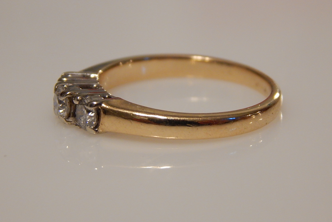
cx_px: 161
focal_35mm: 179
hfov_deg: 11.5
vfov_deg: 7.7
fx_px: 1651
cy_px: 100
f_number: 5.1
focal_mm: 28.7
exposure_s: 1/25
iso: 400
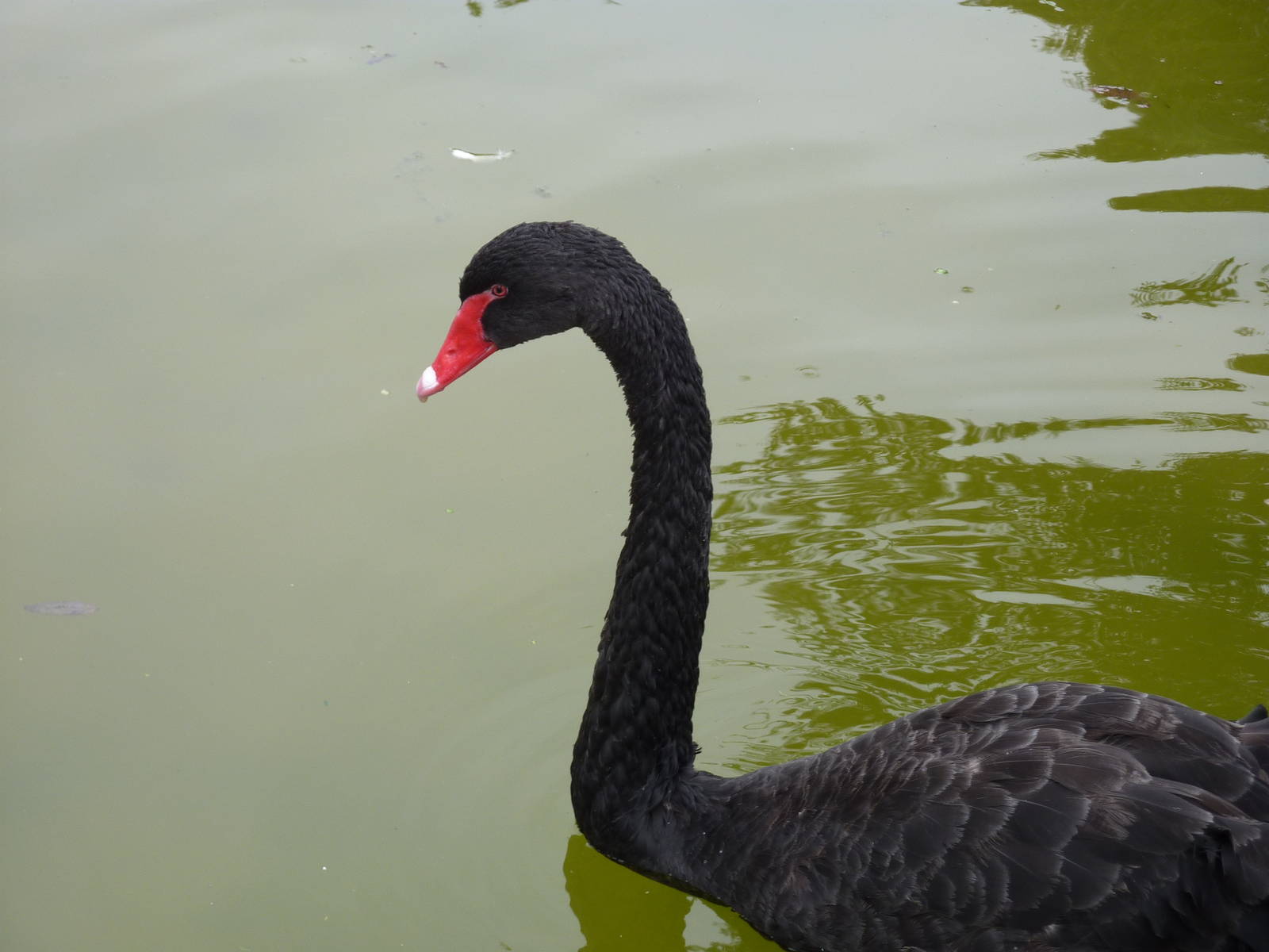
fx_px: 4069
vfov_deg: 13.3
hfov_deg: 17.7
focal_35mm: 111
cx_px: 634
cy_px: 476
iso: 80
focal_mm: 18.2
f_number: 4.4
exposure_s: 1/125
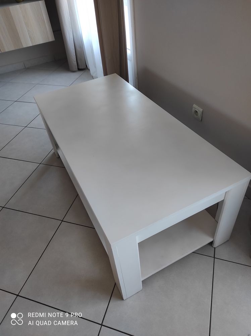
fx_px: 242
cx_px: 126
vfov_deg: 69.4
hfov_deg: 54.8
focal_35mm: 25
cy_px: 168
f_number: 1.89
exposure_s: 1/50
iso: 327
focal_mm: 5.43
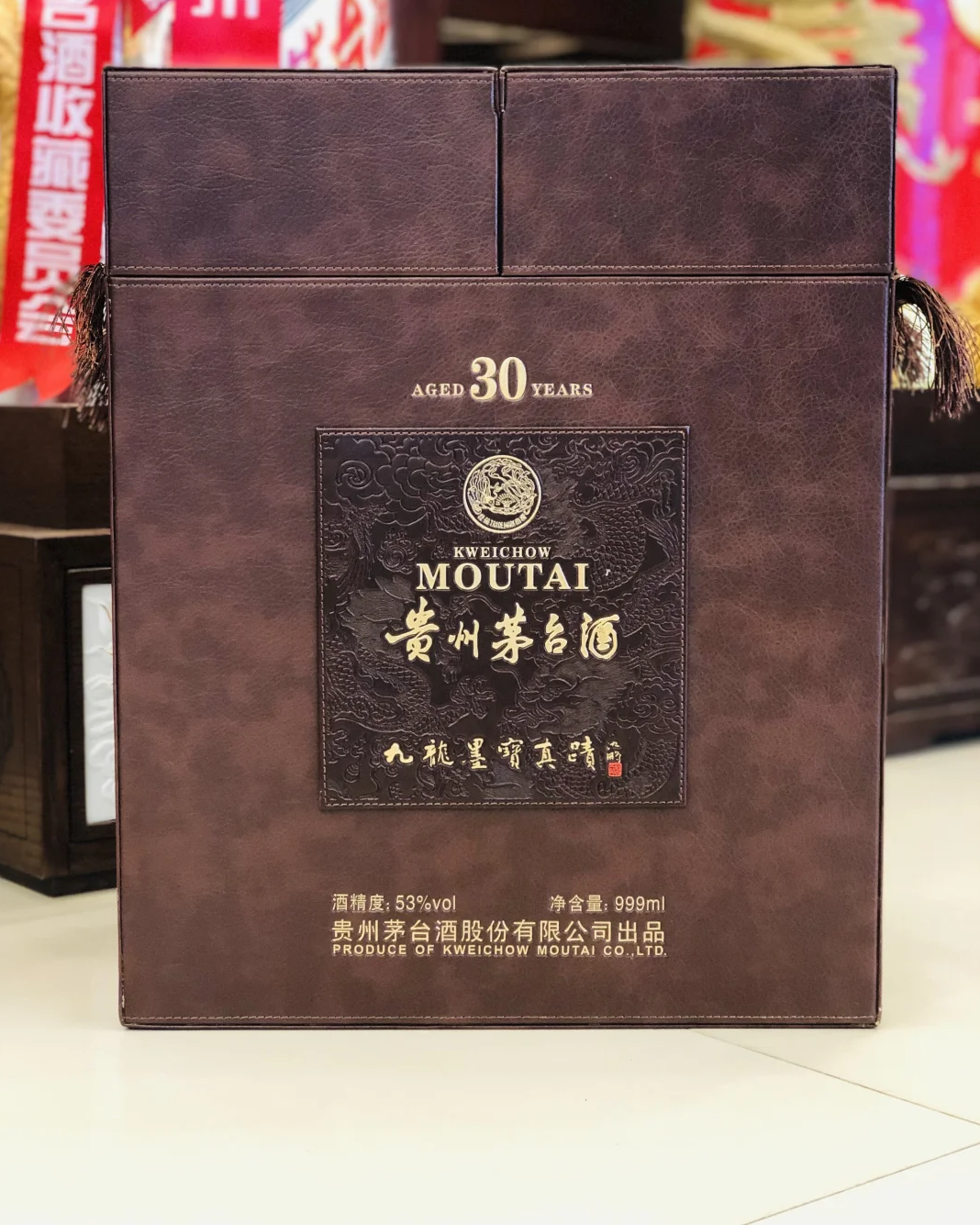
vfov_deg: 31.5
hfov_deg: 25.4
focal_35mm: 60
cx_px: 490
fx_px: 2175
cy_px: 607
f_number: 2.8
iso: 250
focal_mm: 6.6
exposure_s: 1/33
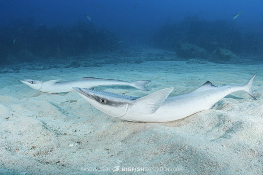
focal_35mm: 26
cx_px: 132
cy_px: 88
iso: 250
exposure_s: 1/400
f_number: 10
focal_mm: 17
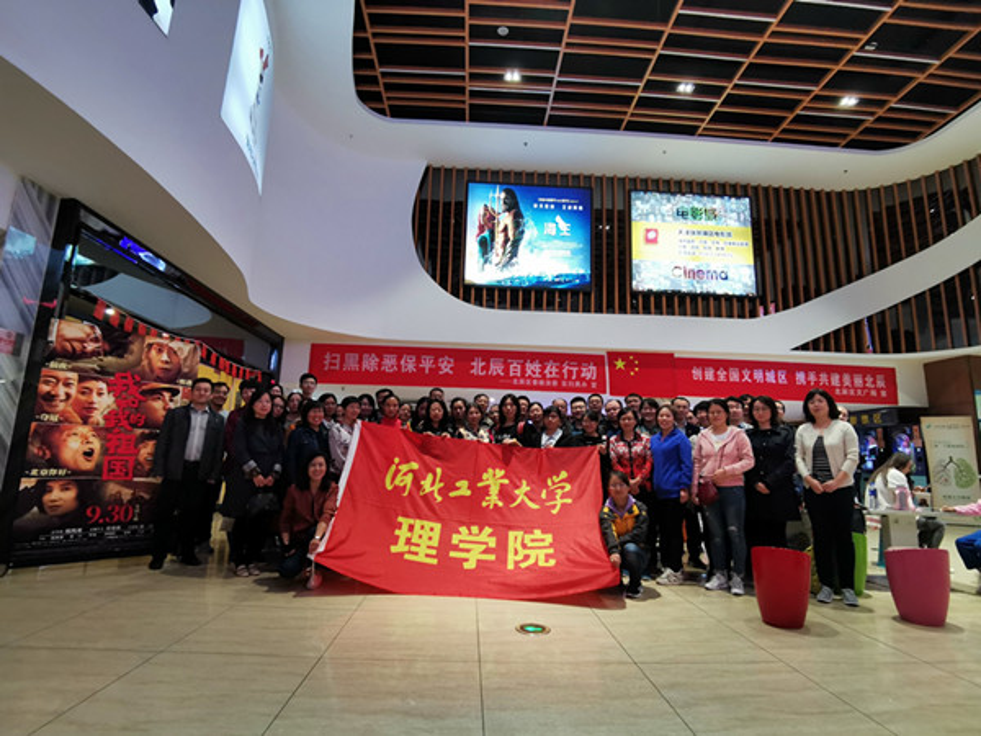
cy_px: 368
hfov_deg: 91.0
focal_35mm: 17
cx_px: 490
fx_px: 482
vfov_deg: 74.7
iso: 320
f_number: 2.2
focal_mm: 2.26
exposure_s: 1/33.3
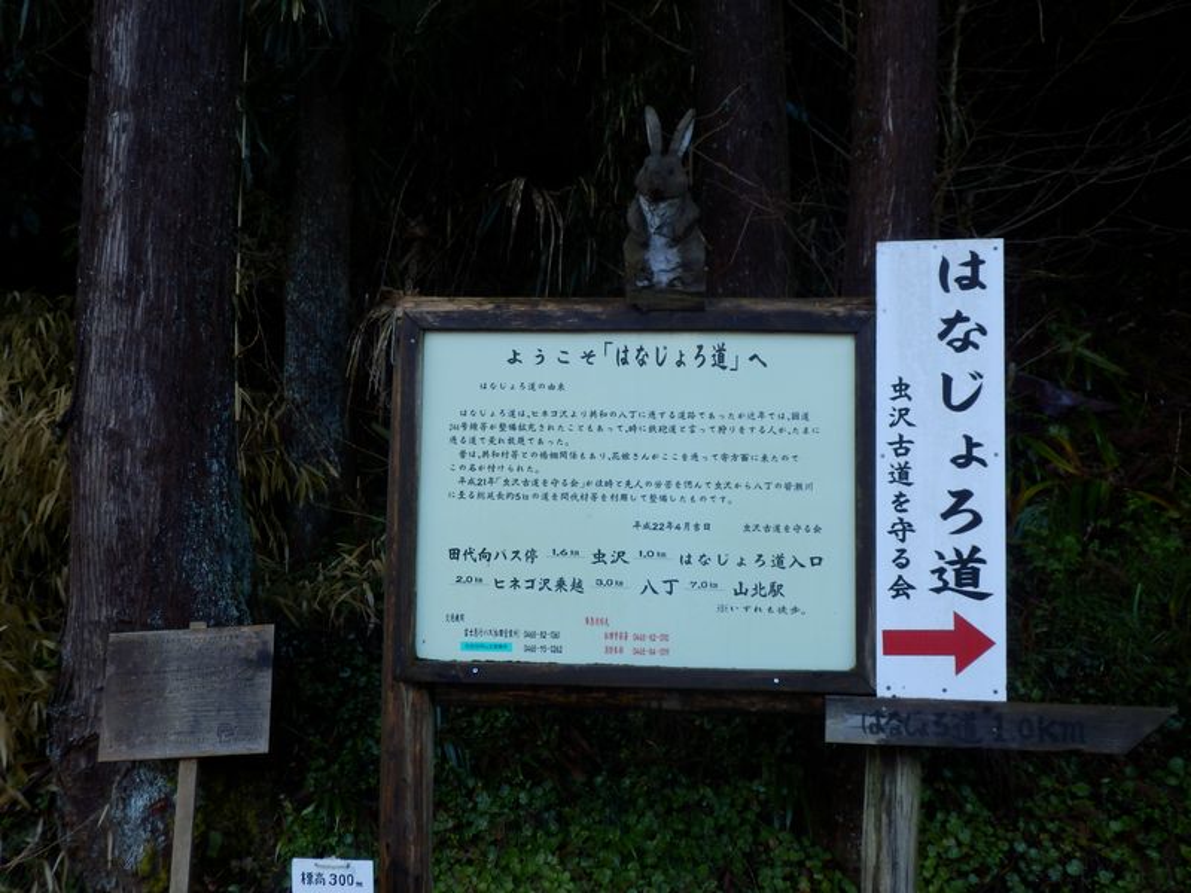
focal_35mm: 42
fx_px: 1445
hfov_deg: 44.8
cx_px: 596
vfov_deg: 34.3
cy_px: 446
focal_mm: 7.4
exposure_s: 1/80
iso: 80
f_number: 4
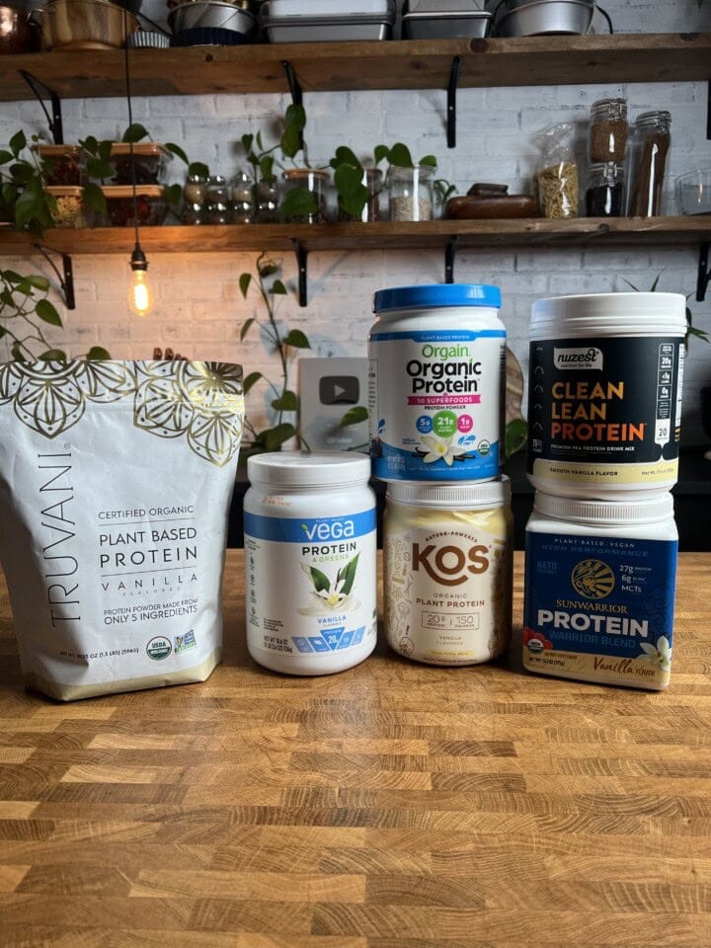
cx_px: 356
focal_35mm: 26
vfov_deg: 67.3
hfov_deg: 53.1
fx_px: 712
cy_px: 474
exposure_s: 1/121
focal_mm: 5.7
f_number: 1.5
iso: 100
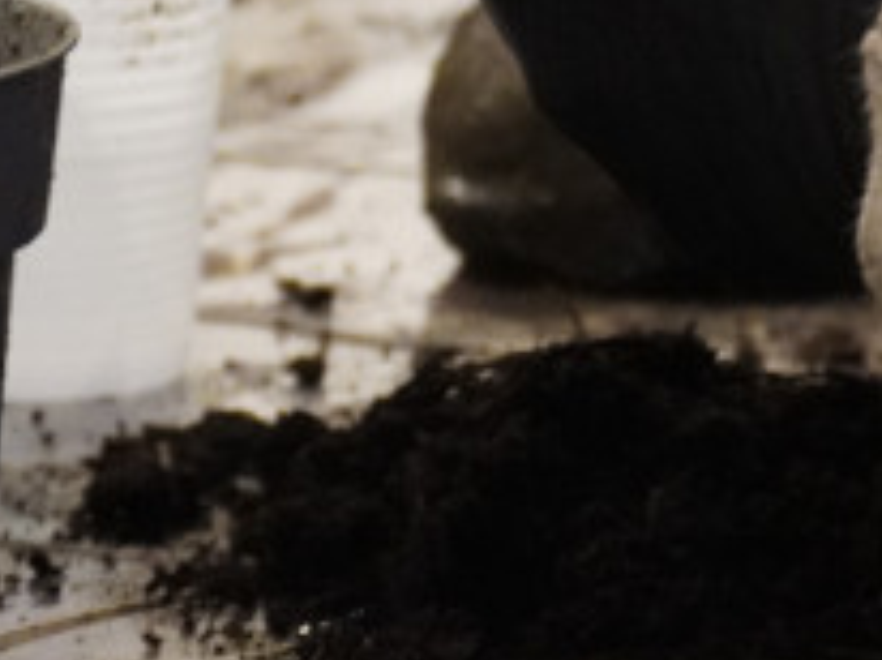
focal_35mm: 219
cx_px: 390
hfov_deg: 9.1
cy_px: -272
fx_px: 5570
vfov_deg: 6.7
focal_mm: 39
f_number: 5.6
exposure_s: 1/60
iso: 6400
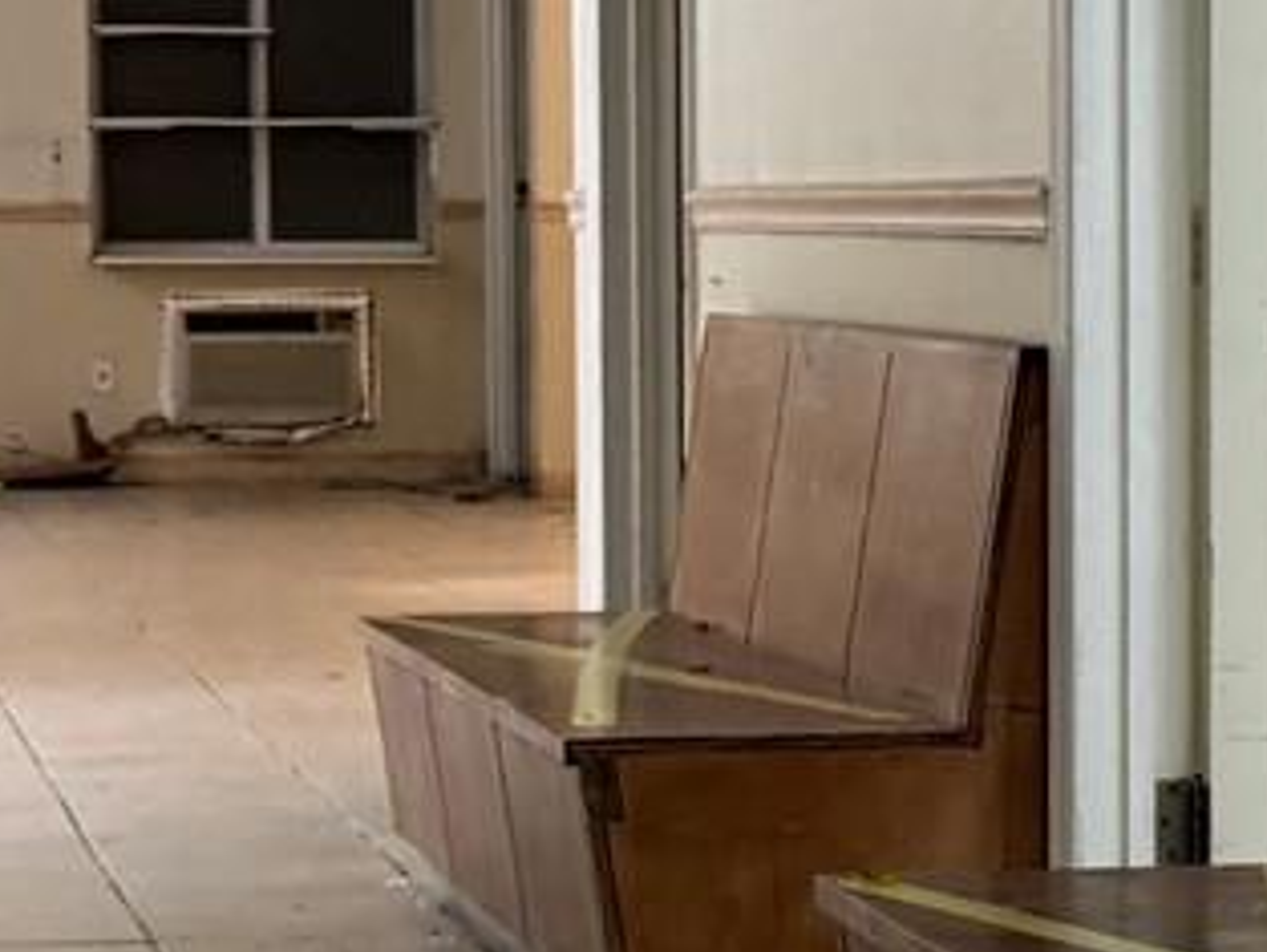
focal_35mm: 157
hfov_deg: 12.6
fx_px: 5749
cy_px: 644
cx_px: 838
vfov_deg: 9.5
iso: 200
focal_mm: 6.76
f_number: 1.78
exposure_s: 1/120
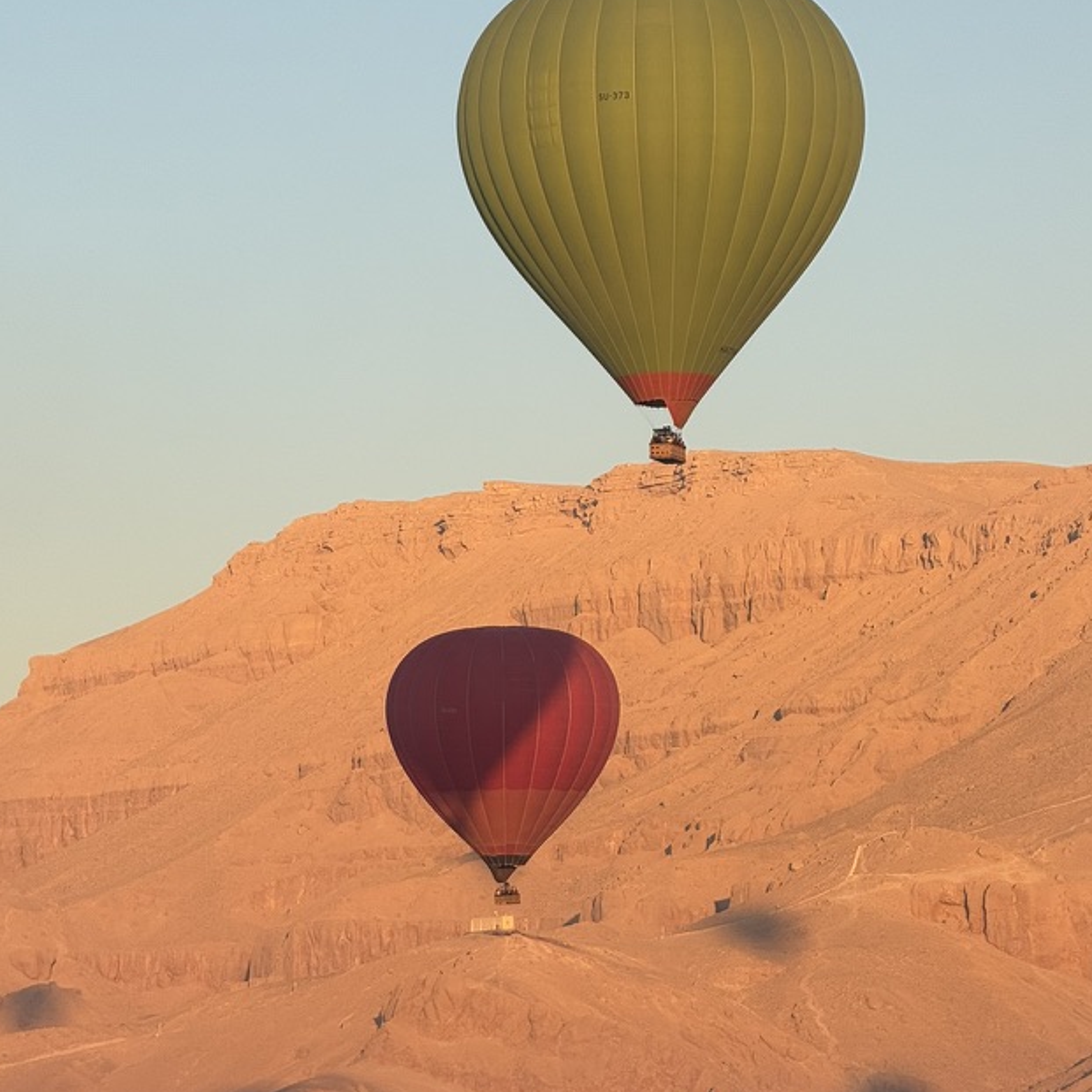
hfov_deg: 10.0
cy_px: 723
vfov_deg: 10.0
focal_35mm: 175
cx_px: 591
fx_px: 6246
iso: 50
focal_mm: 15.66
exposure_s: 1/453
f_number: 2.8
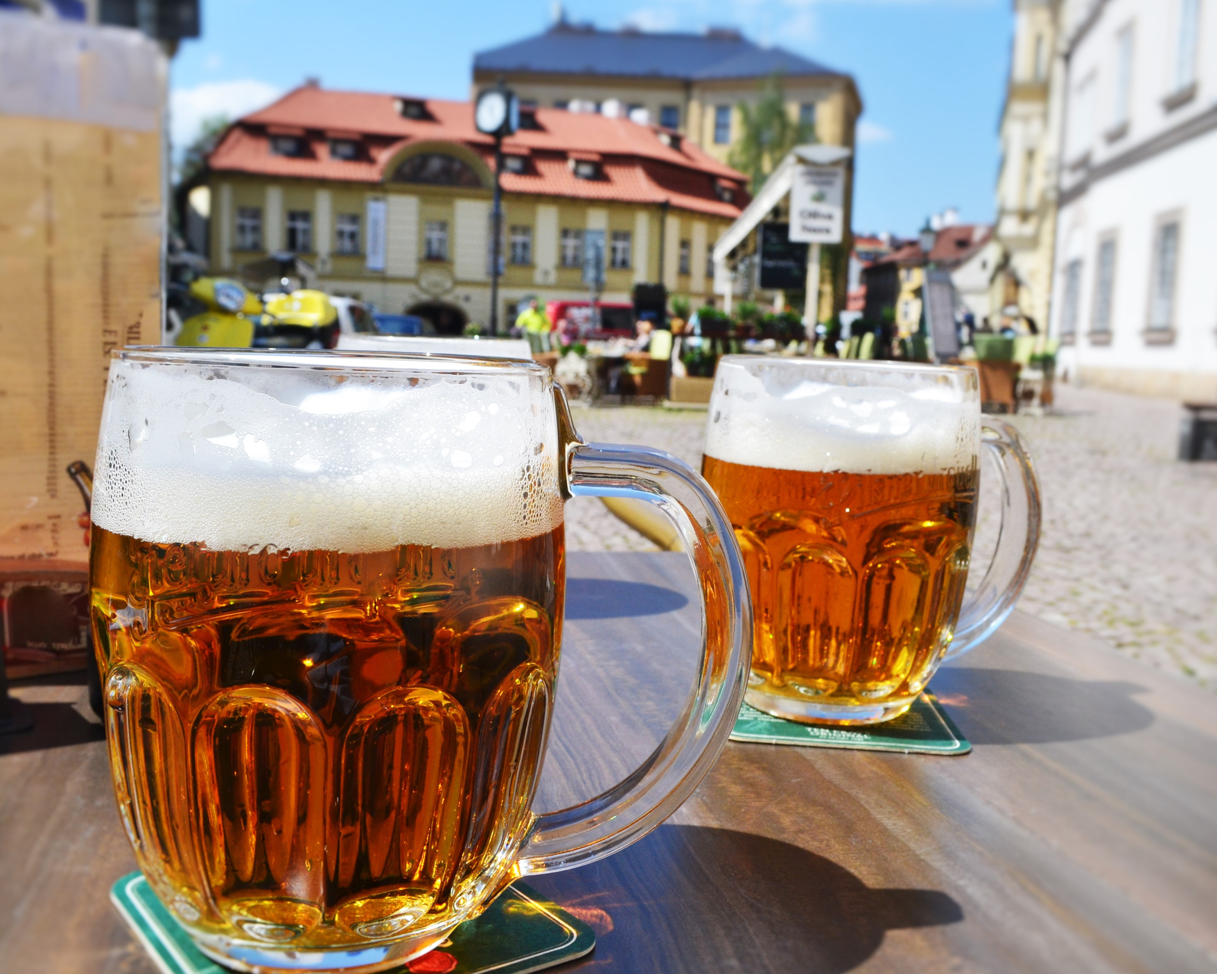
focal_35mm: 34
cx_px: 579
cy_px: 485
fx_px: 1225
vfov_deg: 43.4
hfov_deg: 52.8
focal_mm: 20
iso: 400
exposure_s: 1/400
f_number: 11
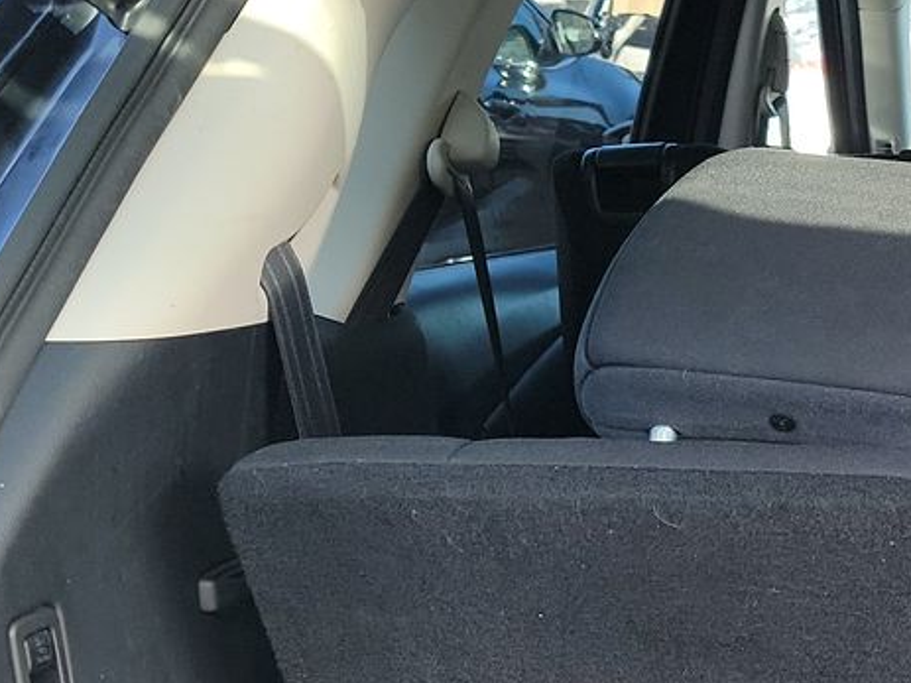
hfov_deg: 21.1
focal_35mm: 83
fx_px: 2184
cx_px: 1232
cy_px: 890
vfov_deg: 16.8
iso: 56
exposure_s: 1/59
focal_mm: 6.7
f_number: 1.8
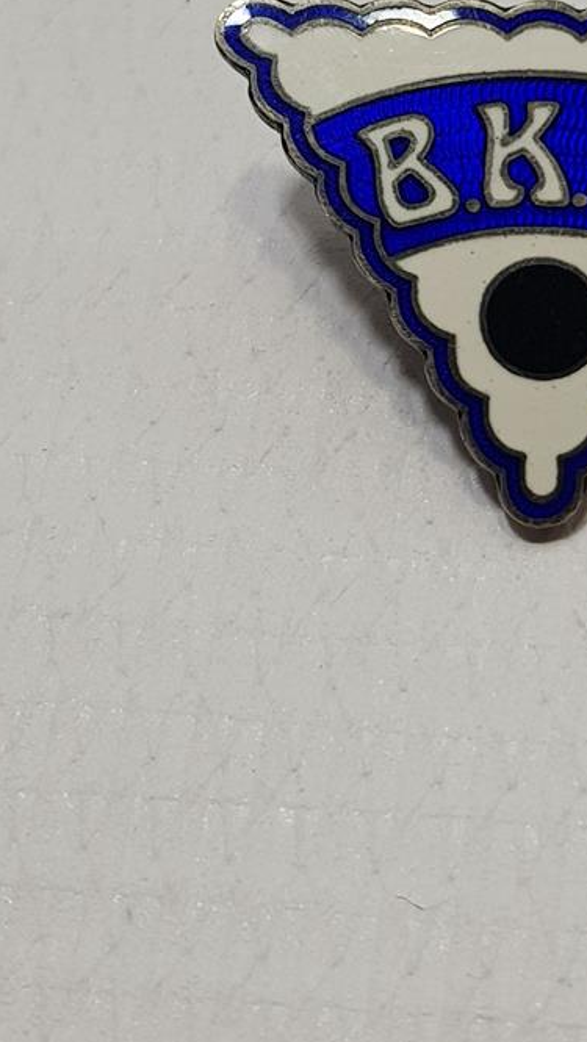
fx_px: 1410
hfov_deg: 23.0
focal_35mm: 51
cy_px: 127
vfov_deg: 38.1
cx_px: 513
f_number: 1.7
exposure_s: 1/131
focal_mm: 4.3
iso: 40
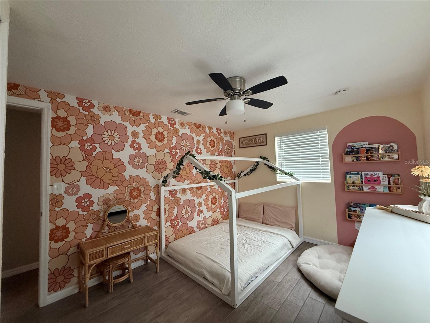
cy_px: 162
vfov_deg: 85.7
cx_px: 215
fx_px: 174
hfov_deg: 102.1
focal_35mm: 14
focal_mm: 2.22
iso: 400
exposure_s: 1/60
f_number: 2.2
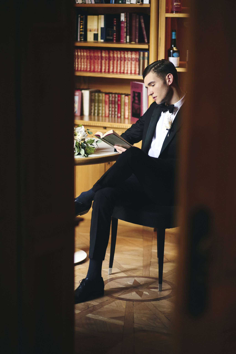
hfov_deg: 15.2
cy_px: 177
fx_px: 886
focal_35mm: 90
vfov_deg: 22.6
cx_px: 118
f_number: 2.8
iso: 3200
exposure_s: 1/250
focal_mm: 90
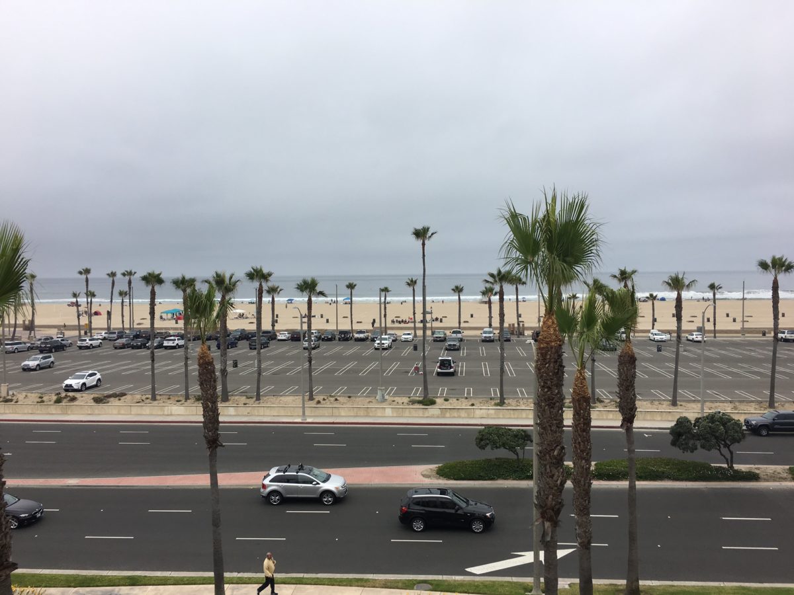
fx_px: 665
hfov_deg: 61.7
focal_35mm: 29
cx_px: 397
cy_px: 298
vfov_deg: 48.2
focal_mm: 4.15
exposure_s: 1/1923
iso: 25
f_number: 2.2
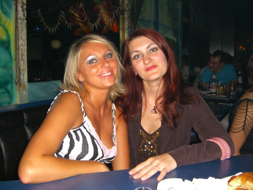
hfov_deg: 49.0
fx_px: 278
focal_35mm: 38
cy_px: 95
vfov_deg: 37.7
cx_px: 126
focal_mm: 7.9
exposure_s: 1/60
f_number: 2.8
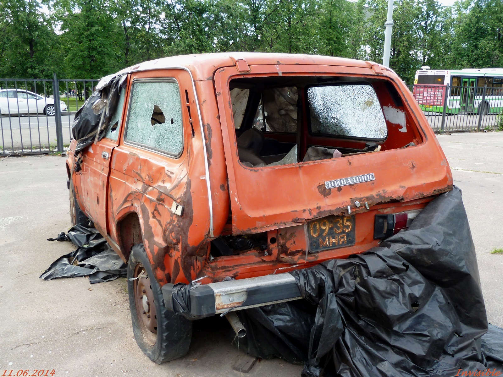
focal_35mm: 30
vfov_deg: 46.8
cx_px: 252
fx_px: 436
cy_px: 188
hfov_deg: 60.0
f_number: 3.4
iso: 80
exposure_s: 1/60
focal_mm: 5
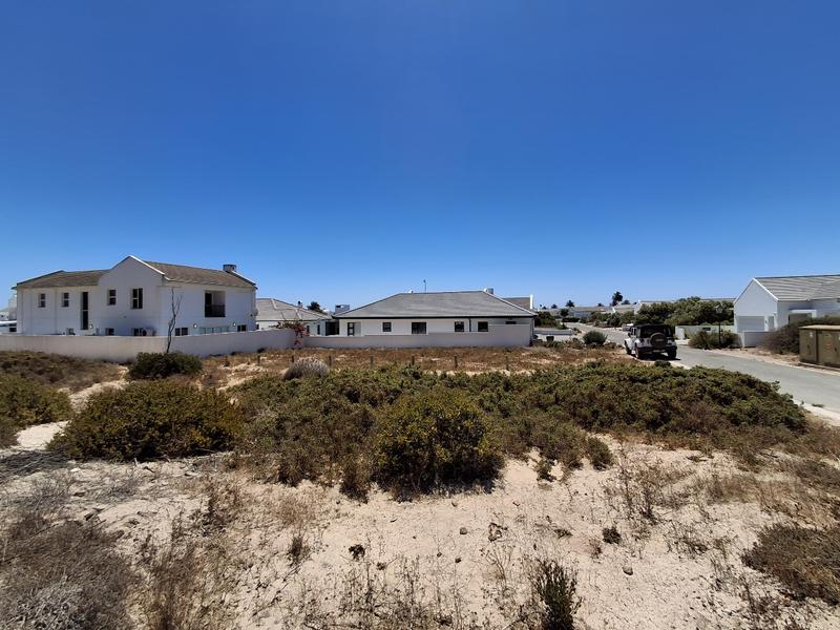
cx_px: 420
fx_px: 388
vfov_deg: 78.1
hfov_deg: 94.5
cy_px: 315
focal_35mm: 16
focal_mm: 1.64
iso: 40
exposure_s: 1/2012
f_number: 2.2
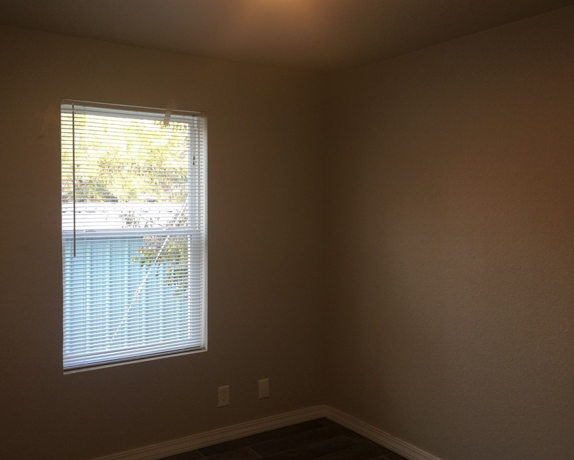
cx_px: 266
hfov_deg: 54.2
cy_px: 224
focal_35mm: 33
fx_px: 561
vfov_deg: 44.6
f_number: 2.2
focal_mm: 4.15
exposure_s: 1/30
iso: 32
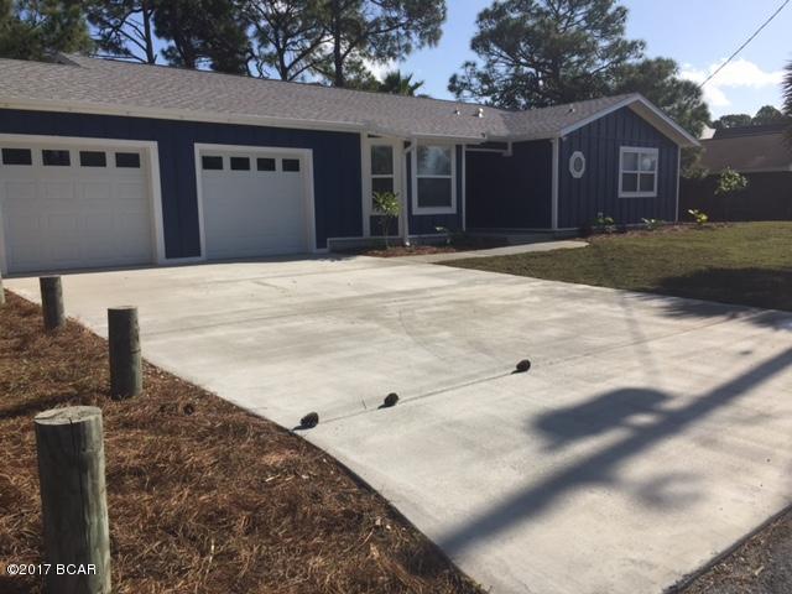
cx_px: 396
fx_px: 664
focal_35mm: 29
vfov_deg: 48.2
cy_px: 297
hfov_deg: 61.7
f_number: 2.2
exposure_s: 1/2639
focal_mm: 4.15
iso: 32
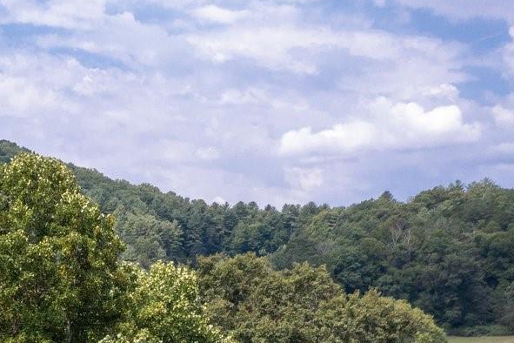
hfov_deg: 18.6
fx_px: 1385
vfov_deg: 13.2
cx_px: -250
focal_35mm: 97
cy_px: 544
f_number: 4.5
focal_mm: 10.26
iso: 100
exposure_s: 1/160
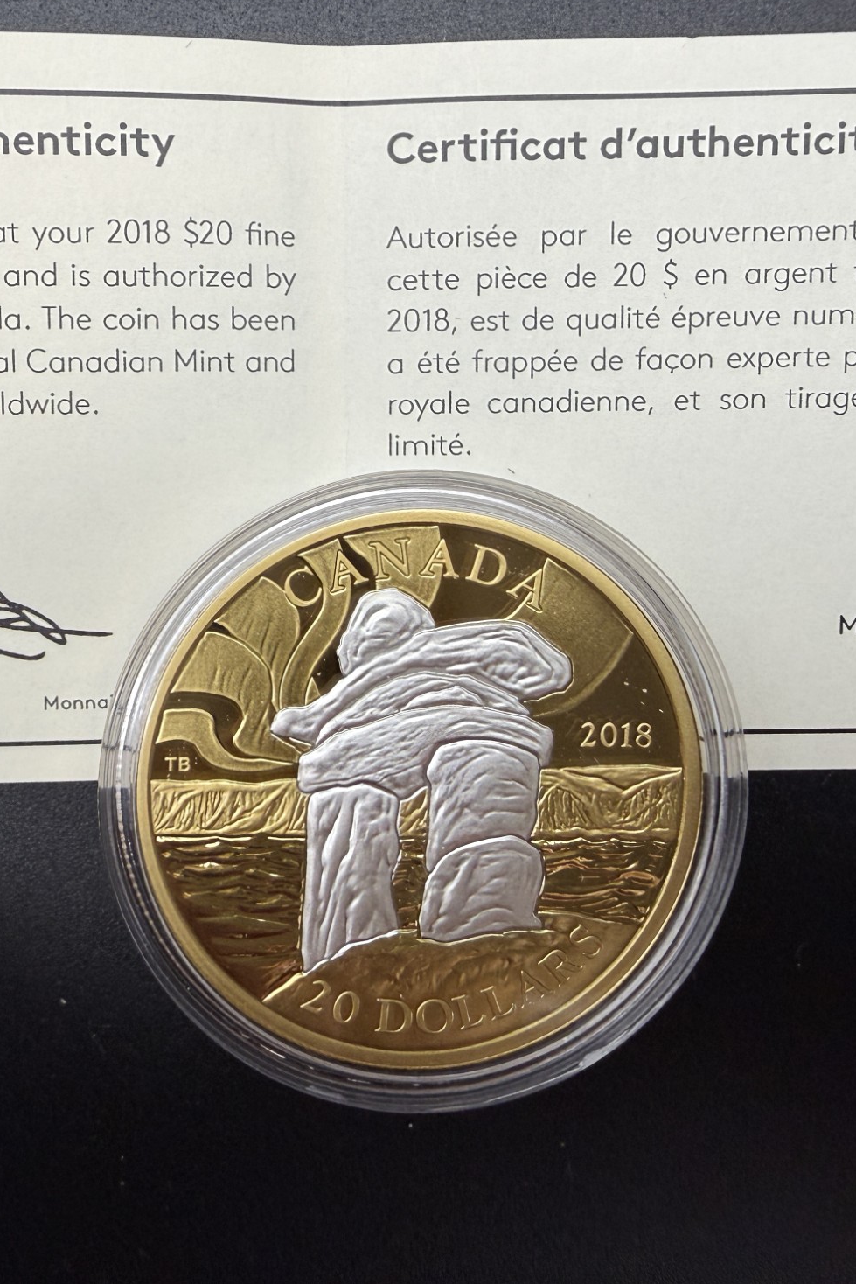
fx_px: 1212
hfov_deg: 38.8
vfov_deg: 55.8
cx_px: 348
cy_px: 630
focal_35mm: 34
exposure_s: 1/143
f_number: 2.2
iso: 125
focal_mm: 2.22
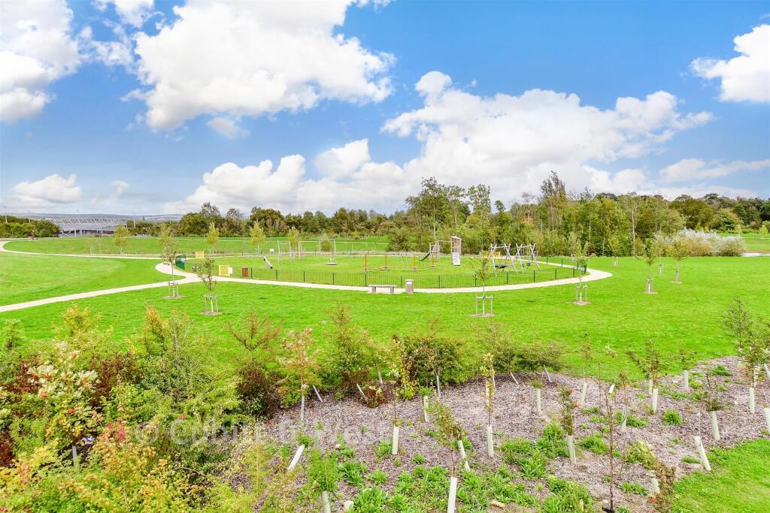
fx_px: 406
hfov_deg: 86.9
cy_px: 256
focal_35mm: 19
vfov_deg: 64.6
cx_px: 385
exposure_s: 1/400
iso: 400
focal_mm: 13
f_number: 8
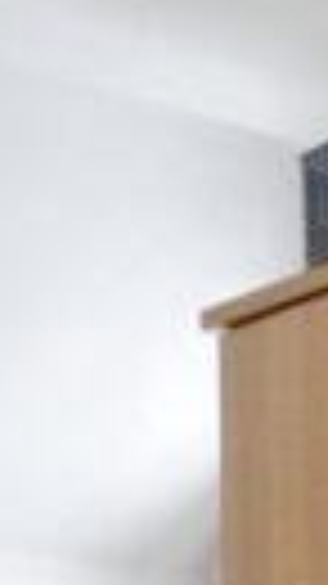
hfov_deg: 8.4
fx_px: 1920
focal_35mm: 124
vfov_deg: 14.2
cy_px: 1208
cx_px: 957
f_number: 3.5
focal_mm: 10
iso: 3200
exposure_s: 1/25
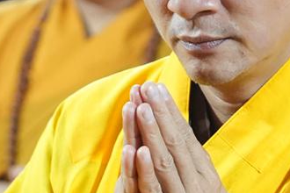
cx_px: 137
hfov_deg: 5.4
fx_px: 3077
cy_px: 83
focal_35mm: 382
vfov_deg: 3.6
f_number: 2.8
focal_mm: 70
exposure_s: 1/100
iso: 3200
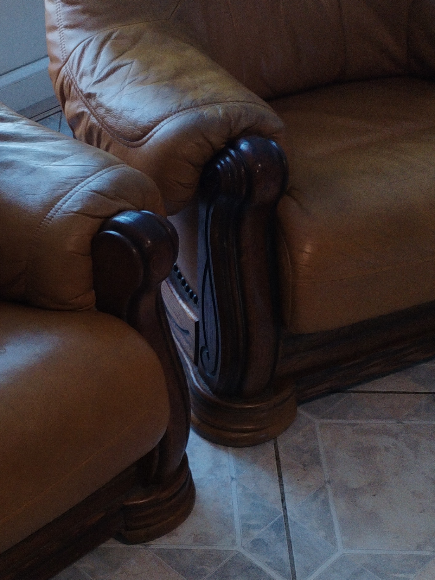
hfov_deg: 20.0
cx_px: 94
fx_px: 1223
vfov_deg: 26.7
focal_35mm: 73
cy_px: 270
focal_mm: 4.75
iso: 399
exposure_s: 1/25
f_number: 1.8
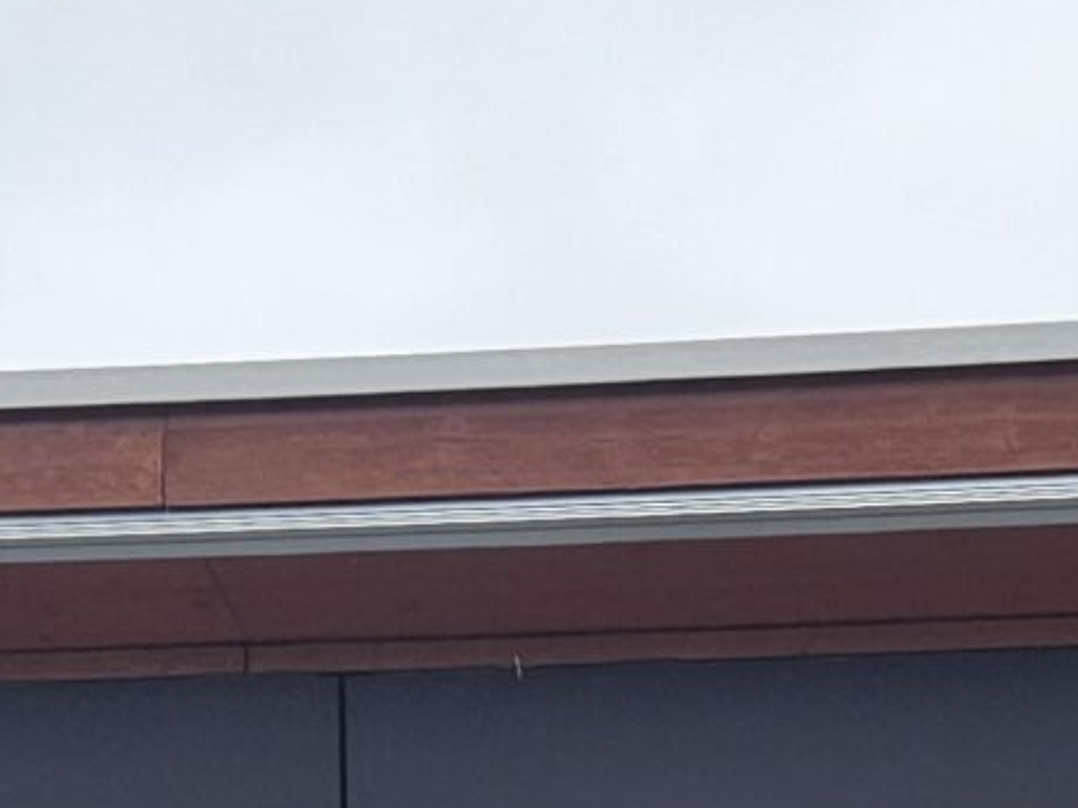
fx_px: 4017
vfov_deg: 10.6
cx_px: 849
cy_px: 1557
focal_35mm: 129
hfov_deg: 15.2
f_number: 1.8
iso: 40
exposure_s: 1/443
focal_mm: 5.4
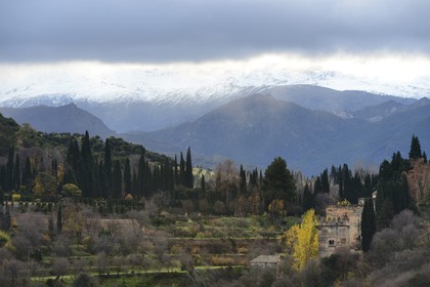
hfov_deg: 12.5
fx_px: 1971
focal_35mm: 165
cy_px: 144
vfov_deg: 8.3
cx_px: 215
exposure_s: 1/160
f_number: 9
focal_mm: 165
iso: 400
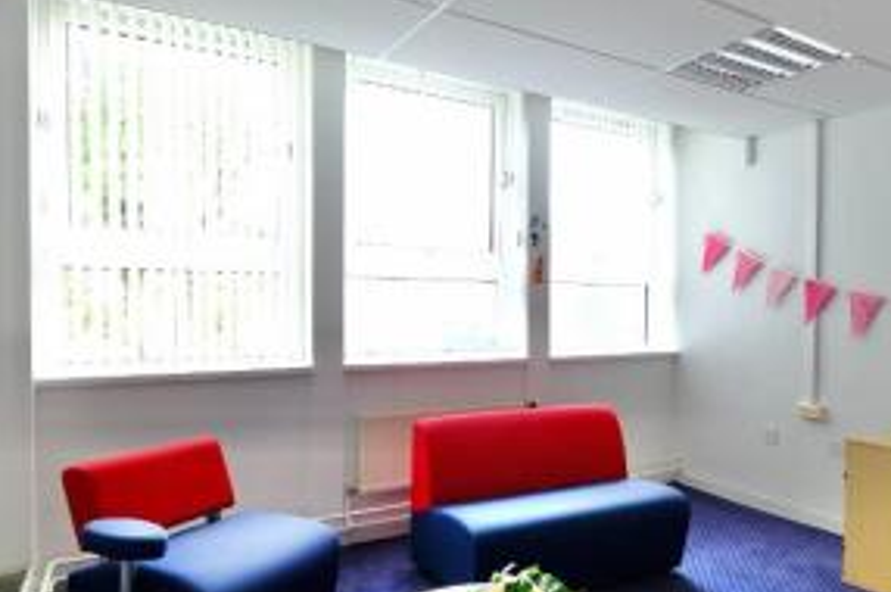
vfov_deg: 51.1
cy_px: 316
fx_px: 618
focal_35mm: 25
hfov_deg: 71.4
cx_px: 486
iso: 160
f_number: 4
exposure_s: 1/20
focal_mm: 10
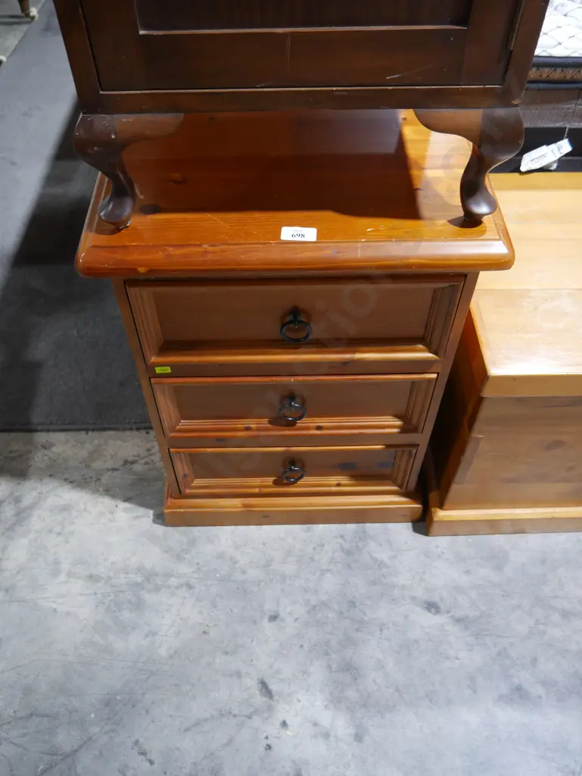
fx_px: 627
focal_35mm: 28
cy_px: 388
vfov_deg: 63.4
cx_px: 291
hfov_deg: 49.8
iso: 640
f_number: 3.5
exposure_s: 1/60
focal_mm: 14
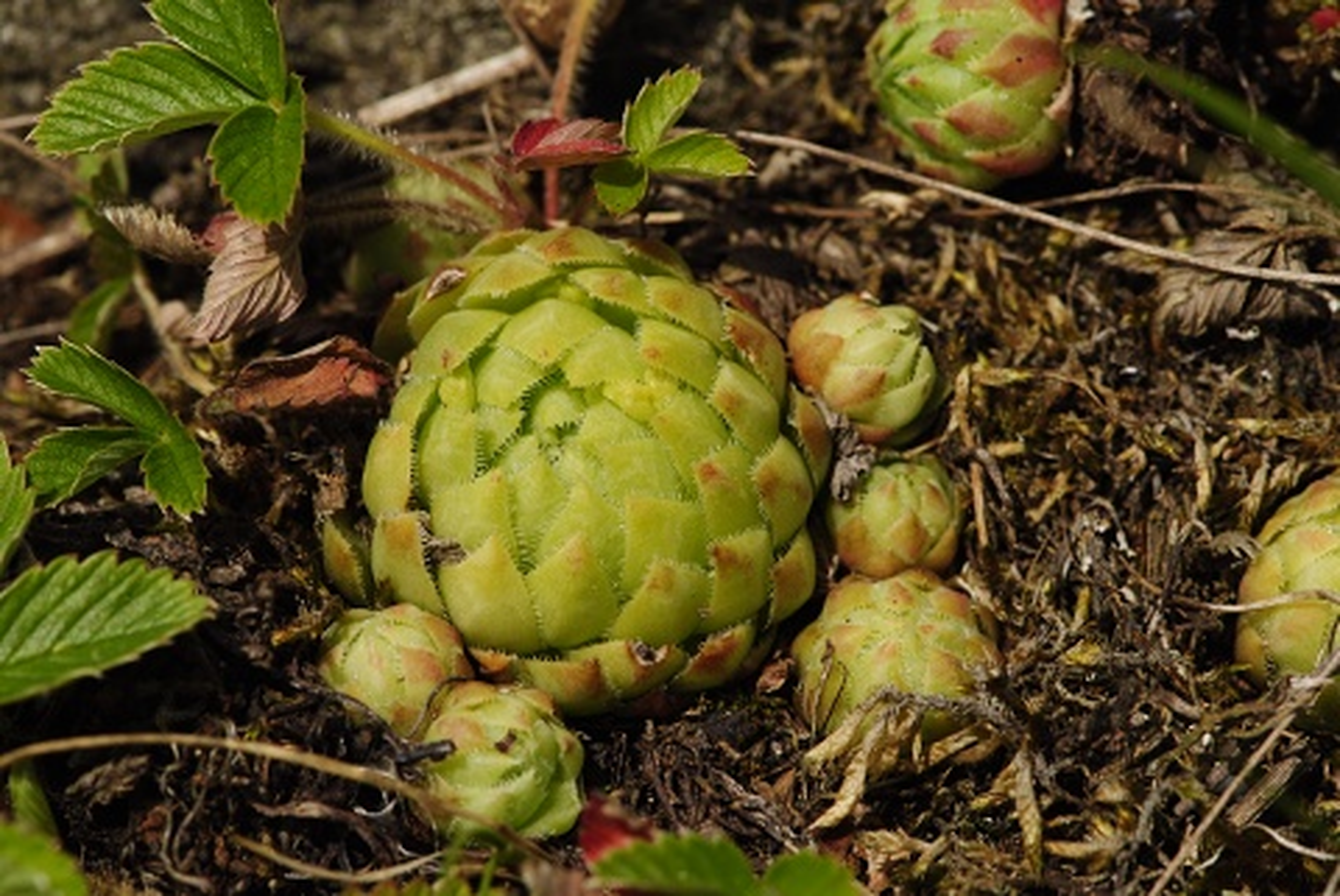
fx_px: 4750
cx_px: 670
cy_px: 448
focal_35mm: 128
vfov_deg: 10.8
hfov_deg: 16.1
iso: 100
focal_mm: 85
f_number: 10
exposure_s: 1/320
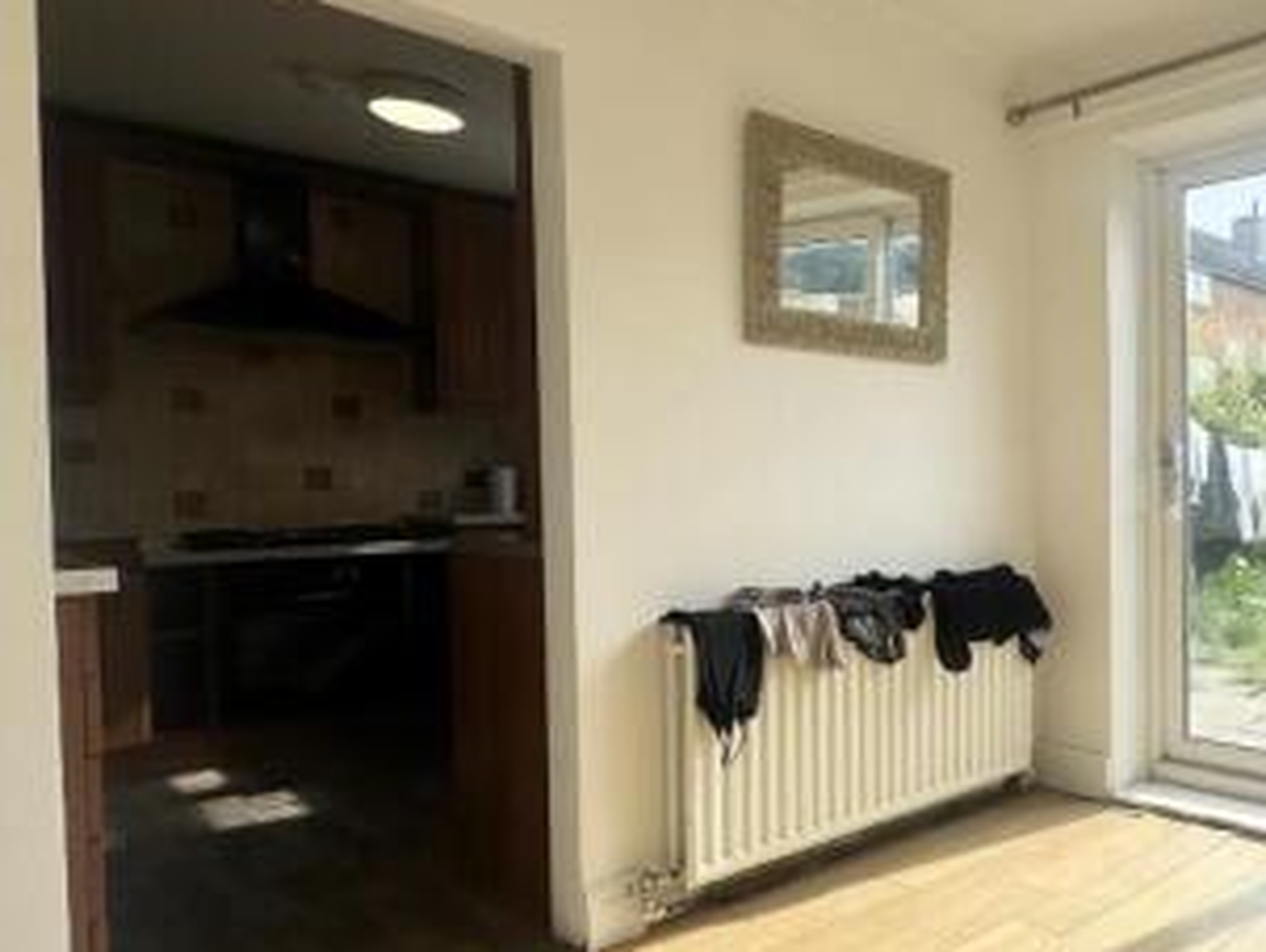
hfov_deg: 58.1
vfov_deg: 51.4
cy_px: 501
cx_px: 1084
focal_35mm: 27
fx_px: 988
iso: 40
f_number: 2.2
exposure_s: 1/812
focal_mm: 2.22
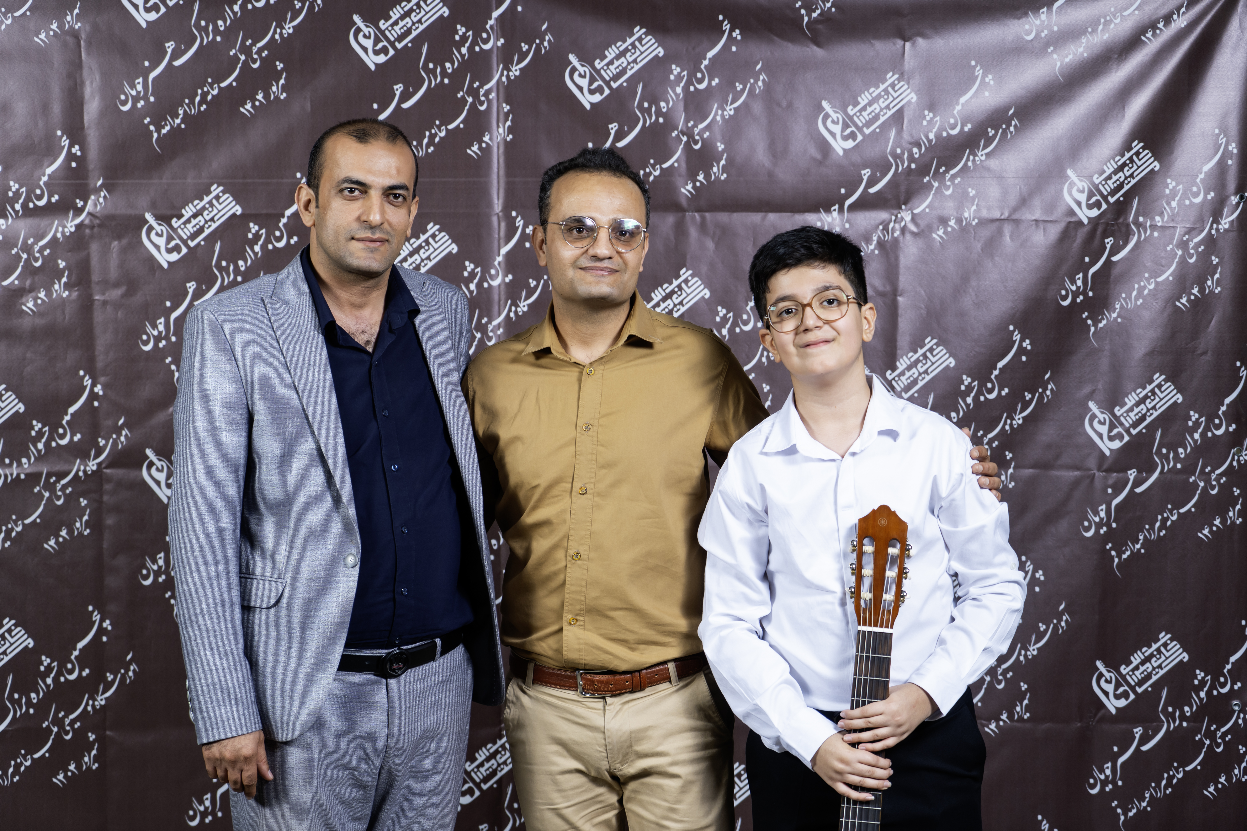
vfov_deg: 19.5
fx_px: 2425
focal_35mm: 70
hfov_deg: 28.8
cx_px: 624
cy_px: 416
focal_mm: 70
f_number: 4
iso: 320
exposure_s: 1/125
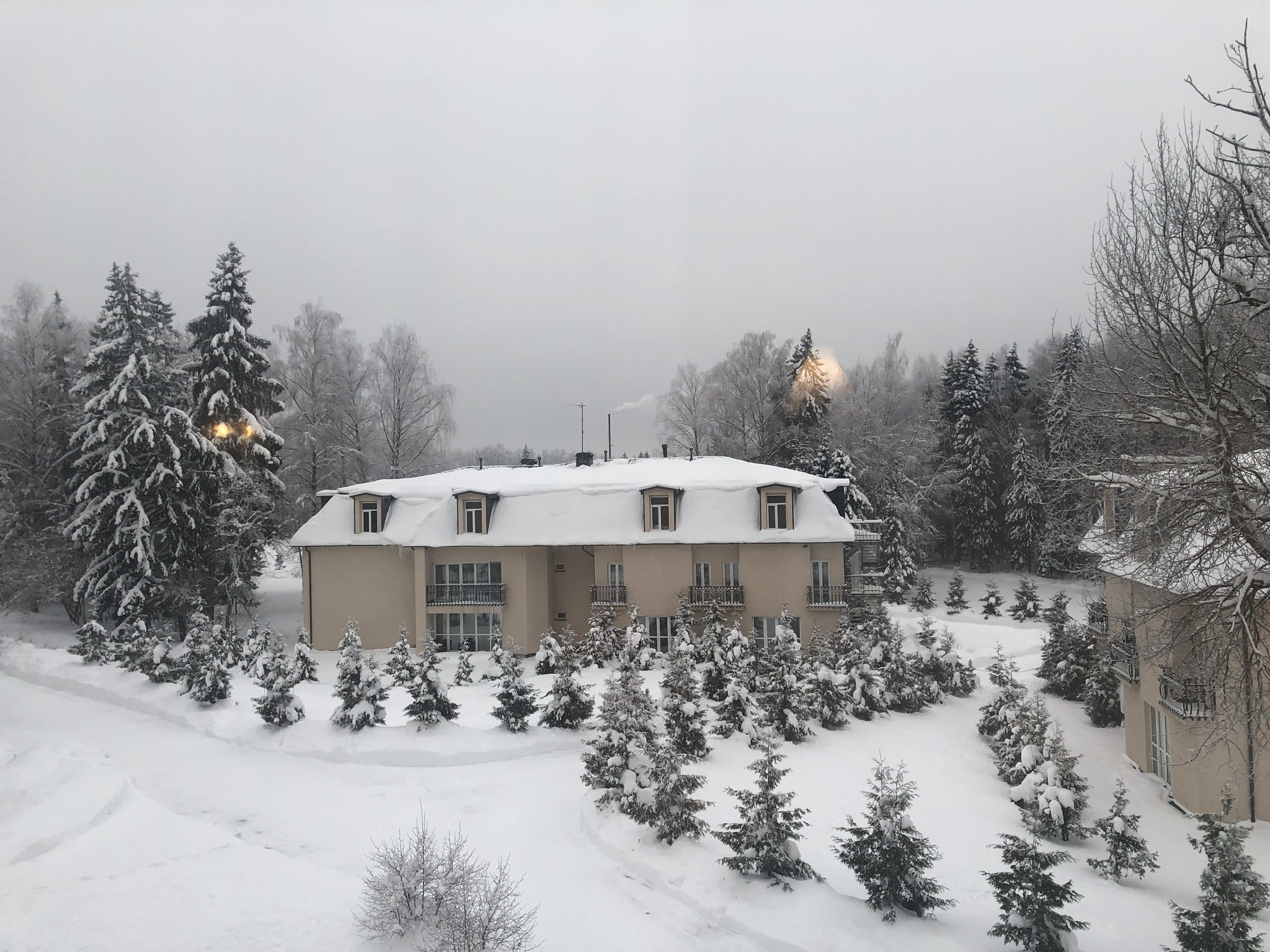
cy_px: 476
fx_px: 1027
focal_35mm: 28
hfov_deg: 63.4
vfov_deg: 49.7
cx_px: 635
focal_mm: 3.99
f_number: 1.8
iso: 50
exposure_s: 1/120
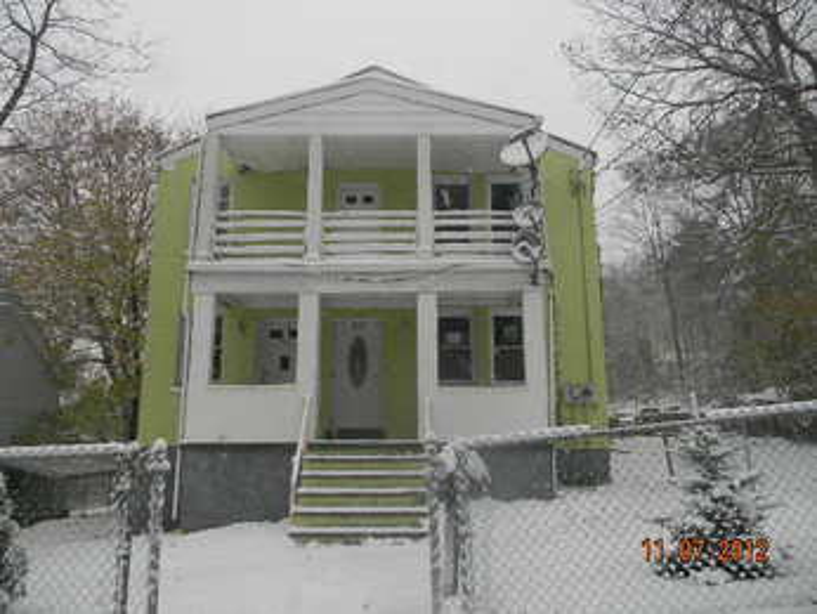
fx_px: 661
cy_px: 307
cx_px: 408
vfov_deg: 49.8
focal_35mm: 28
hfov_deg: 63.4
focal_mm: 5
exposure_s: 1/75
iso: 80
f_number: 3.5
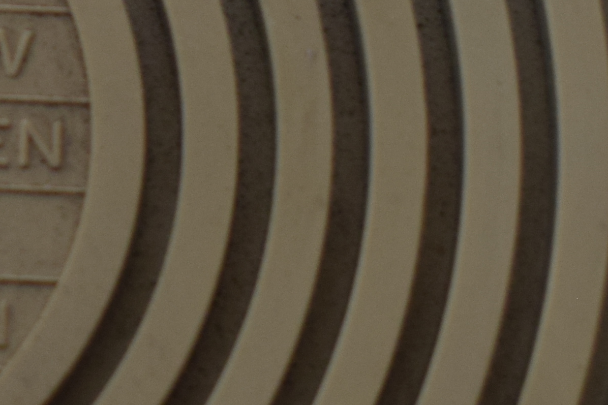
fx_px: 5083
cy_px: 73
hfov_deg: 6.8
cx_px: -303
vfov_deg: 4.6
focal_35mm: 301
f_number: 5.6
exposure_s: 1/125
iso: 400
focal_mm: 40
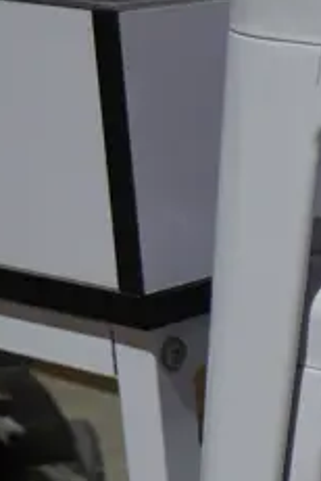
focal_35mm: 129
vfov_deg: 14.5
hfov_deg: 10.0
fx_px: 1725
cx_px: 614
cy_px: 773
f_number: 3.5
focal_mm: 14
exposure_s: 1/125
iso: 200
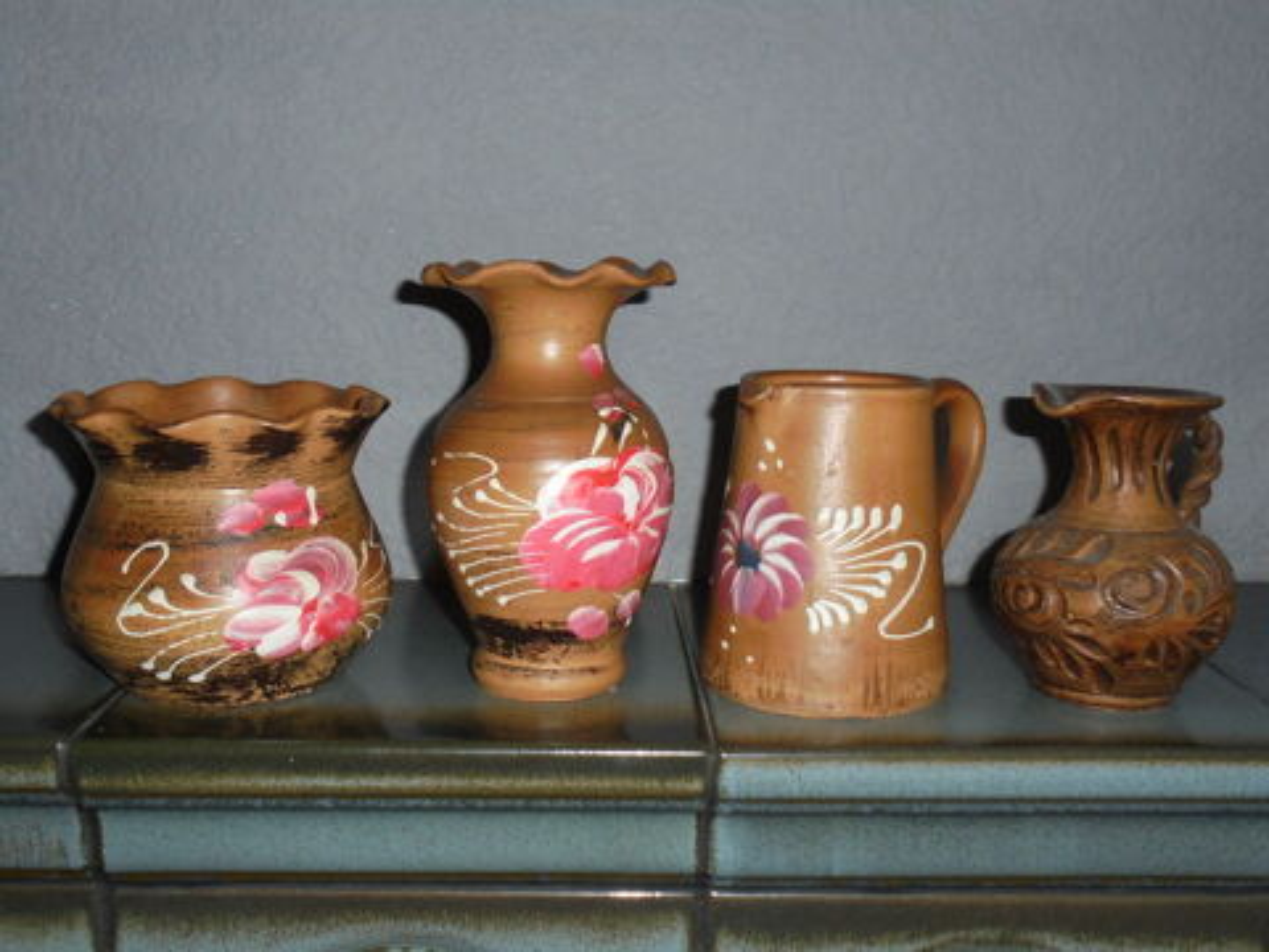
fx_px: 1393
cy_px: 476
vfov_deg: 37.7
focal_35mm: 38
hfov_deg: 49.0
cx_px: 634
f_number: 4.2
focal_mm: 6.9
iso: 200
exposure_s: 1/50
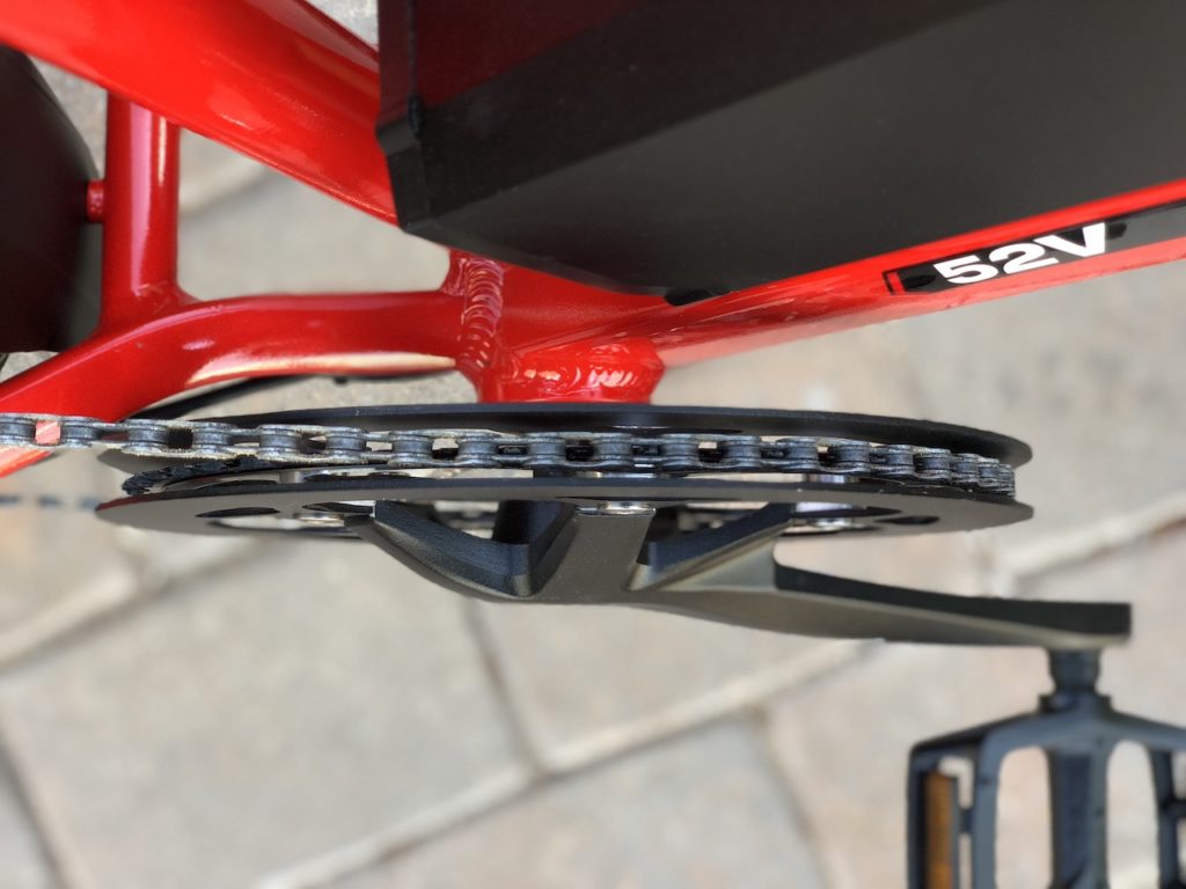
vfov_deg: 28.0
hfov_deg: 36.8
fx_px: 1782
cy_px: 444
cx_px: 593
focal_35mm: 52
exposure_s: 1/60
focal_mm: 6
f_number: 2.4
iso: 50
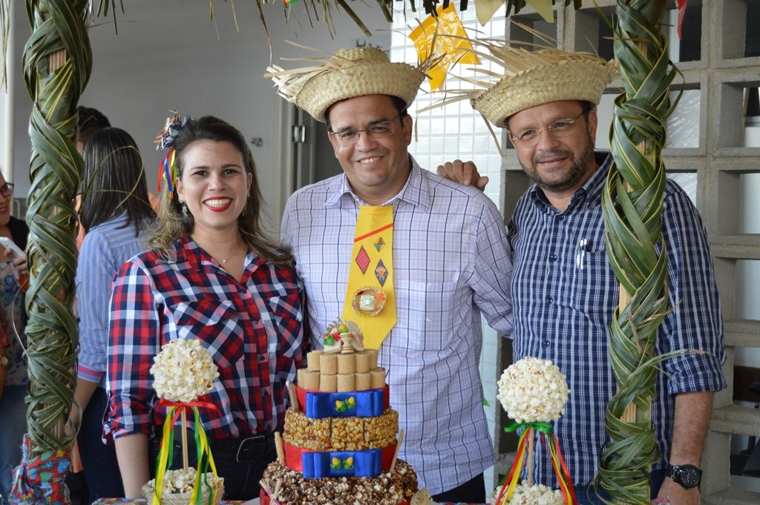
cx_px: 380
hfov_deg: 35.1
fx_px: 1202
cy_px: 252
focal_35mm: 57
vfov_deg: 23.7
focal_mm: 38
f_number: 4.8
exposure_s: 1/60
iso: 400
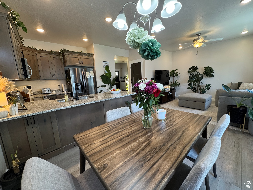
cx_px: 126
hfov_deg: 102.1
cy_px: 95
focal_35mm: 14
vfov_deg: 85.7
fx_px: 102
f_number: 2.2
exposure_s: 1/120
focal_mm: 2.22
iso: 200
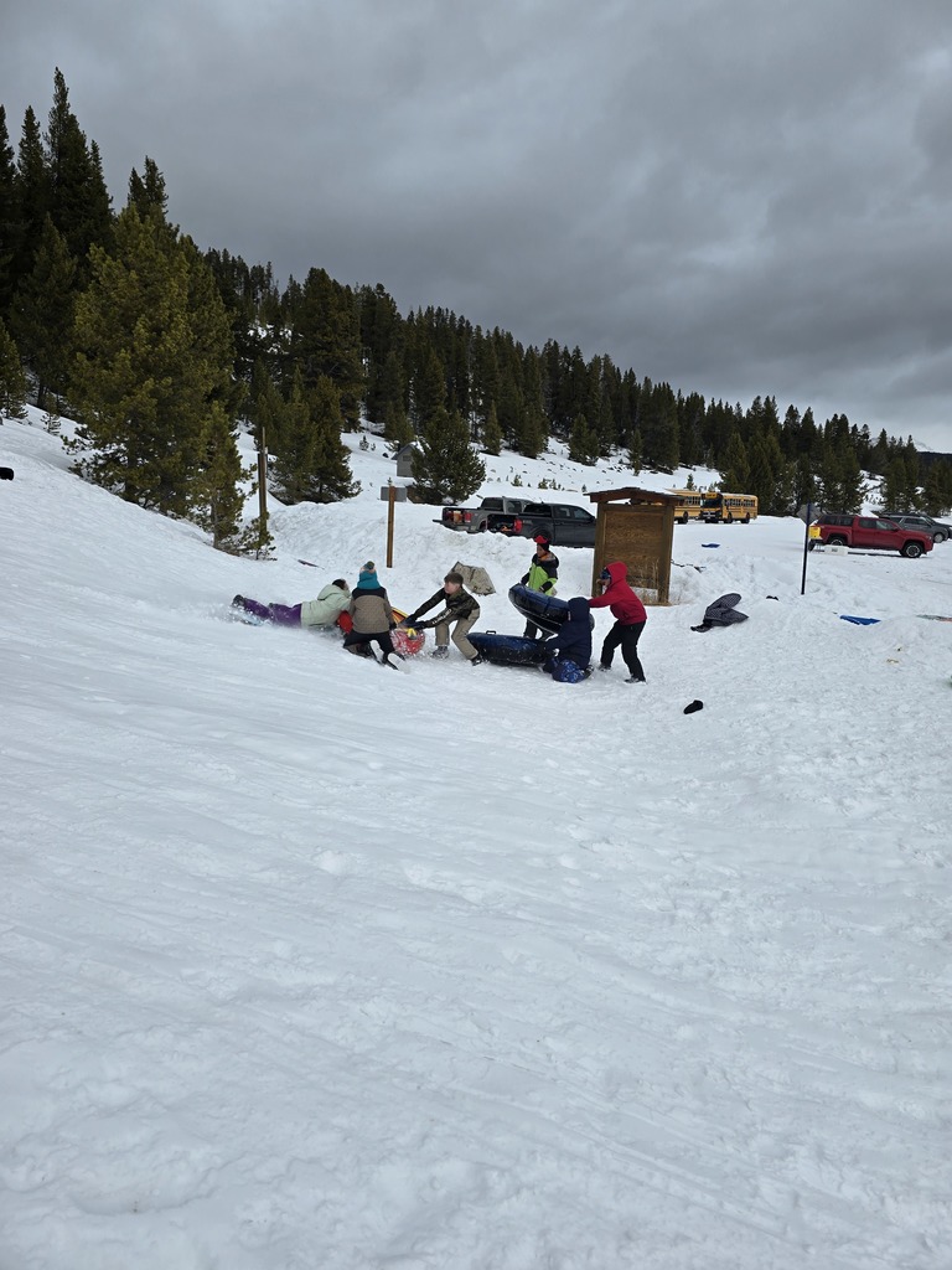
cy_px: 635
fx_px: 843
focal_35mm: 23
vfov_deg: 73.9
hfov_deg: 58.9
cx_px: 476
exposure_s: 1/1157
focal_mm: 6.3
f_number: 1.7
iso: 12
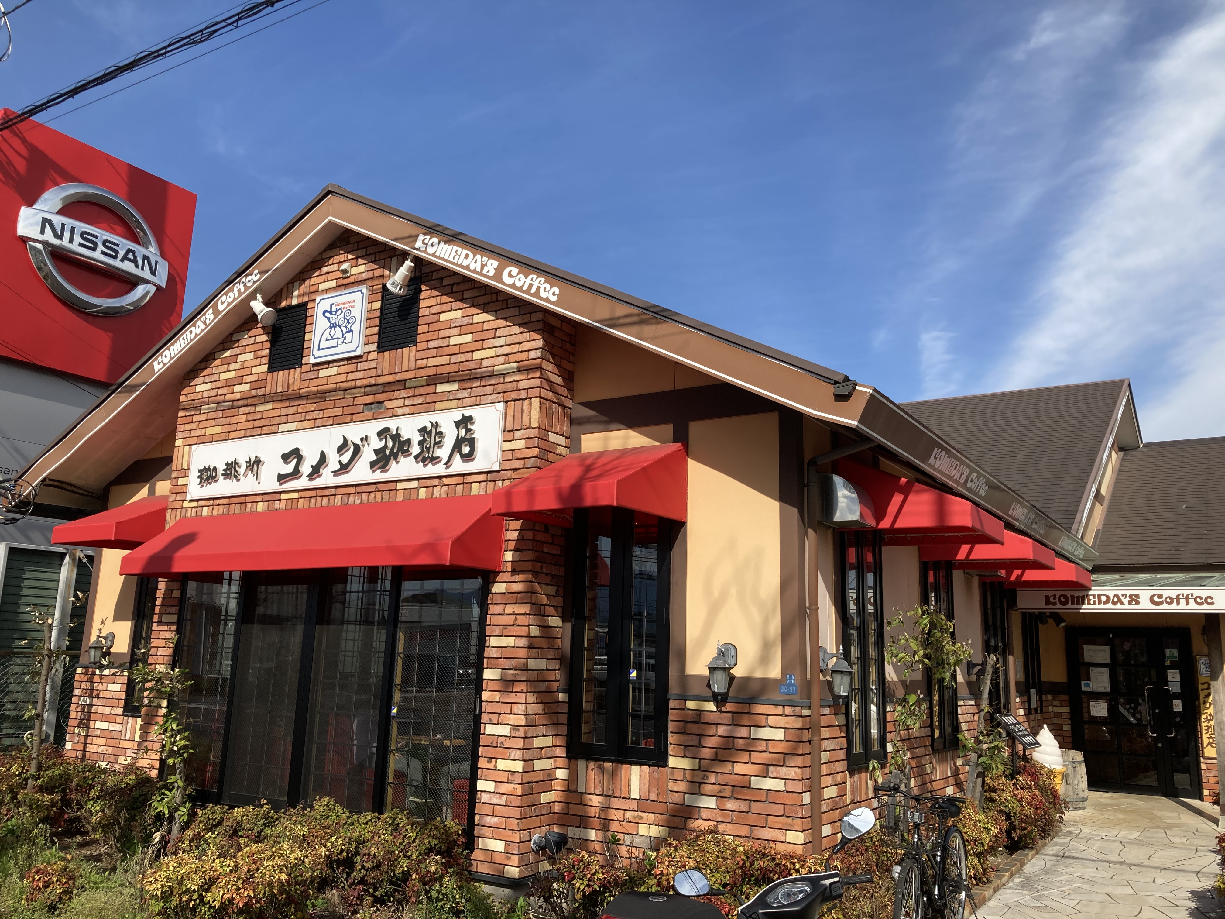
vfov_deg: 49.7
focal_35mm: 28
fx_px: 991
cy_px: 460
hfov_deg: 63.4
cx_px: 612
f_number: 1.8
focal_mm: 3.99
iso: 20
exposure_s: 1/2024
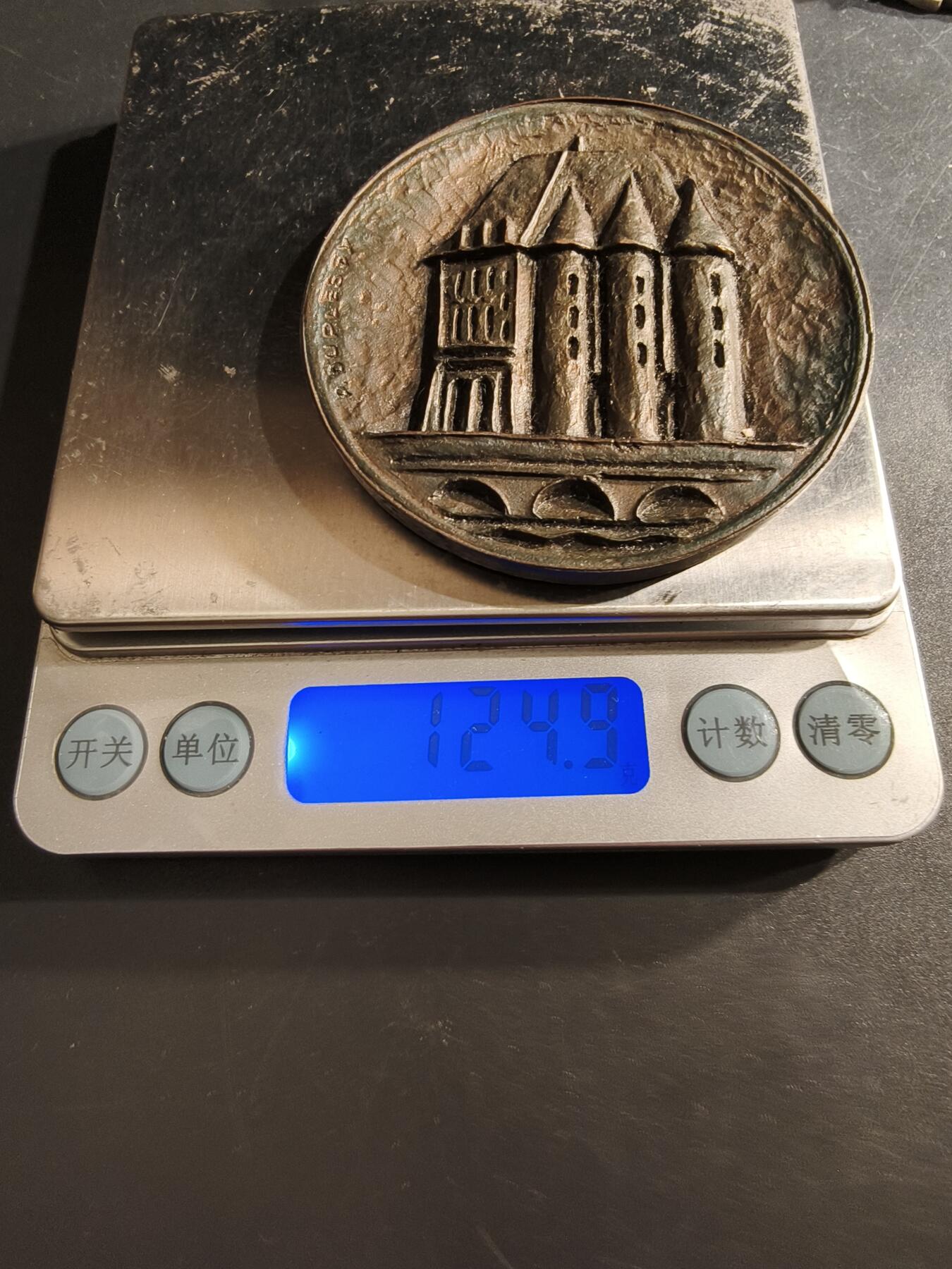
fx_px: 843
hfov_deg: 58.9
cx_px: 476
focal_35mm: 23
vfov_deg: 73.9
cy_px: 634
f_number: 2
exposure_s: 1/50
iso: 250
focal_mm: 2.32
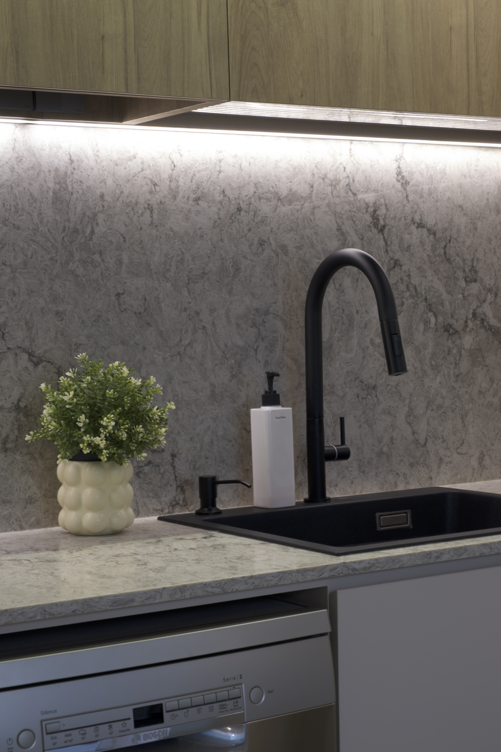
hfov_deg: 18.9
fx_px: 1503
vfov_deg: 28.1
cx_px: 255
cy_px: 376
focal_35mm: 72
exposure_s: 1/2
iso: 100
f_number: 9
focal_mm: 42.5
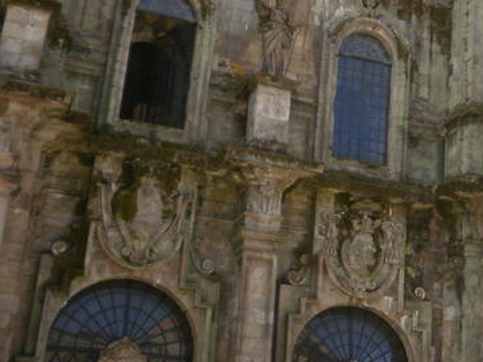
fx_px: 1033
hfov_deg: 24.7
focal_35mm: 74
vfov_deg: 19.7
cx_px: 521
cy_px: 72
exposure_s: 1/500
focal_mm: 4.65
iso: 100
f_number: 2.6
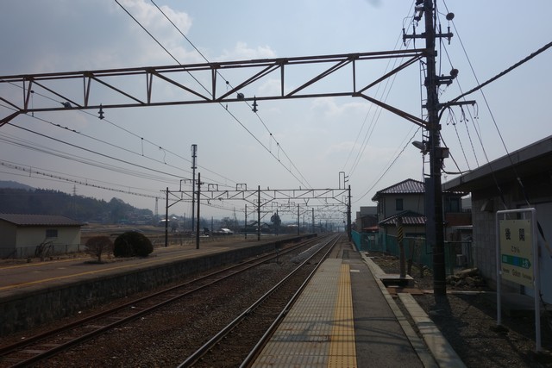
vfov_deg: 46.4
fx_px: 429
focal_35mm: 28
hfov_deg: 65.5
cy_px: 184
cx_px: 276
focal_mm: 10.4
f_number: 8
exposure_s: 1/800
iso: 125
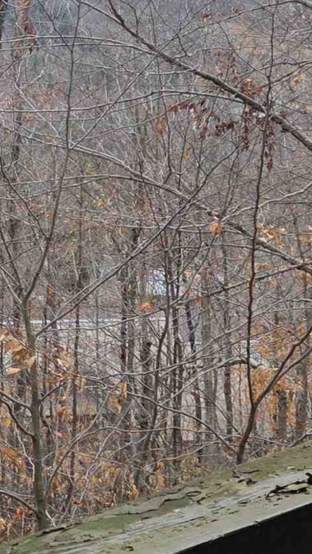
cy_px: 139
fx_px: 1338
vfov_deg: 23.2
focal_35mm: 91
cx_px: -322
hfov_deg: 11.8
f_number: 1.8
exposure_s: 1/671
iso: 80
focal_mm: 5.4
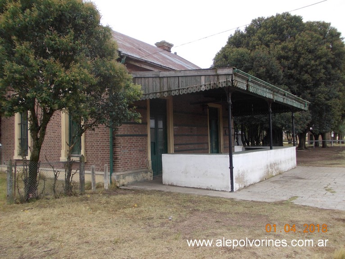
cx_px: 172
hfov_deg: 63.5
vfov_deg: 49.7
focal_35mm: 28
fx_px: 279
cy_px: 130
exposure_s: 1/200
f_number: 2.7
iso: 80
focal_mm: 4
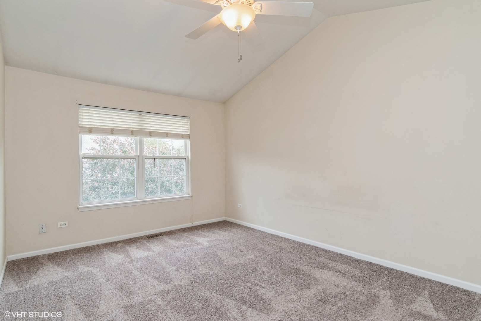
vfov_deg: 67.4
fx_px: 240
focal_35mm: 18
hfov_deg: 90.0
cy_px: 160
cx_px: 240
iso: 320
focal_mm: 12
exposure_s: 1/40
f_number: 8
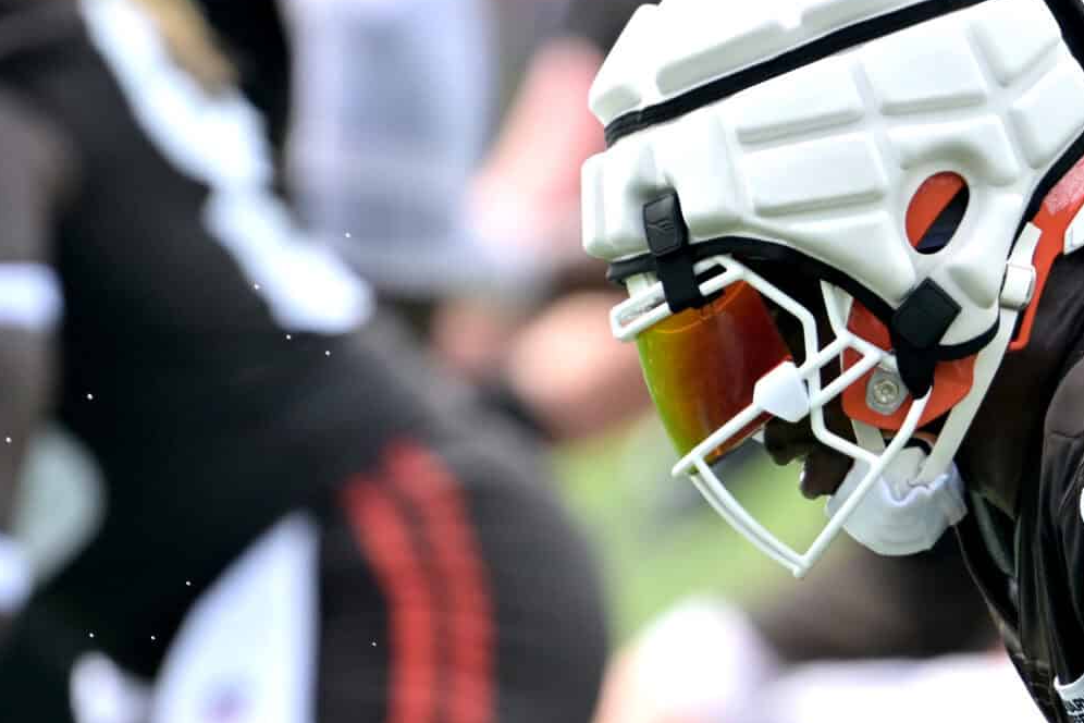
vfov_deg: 1.0
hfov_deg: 1.4
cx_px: 970
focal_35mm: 1440
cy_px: 810
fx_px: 43357
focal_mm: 560
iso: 400
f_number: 4
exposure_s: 1/2000
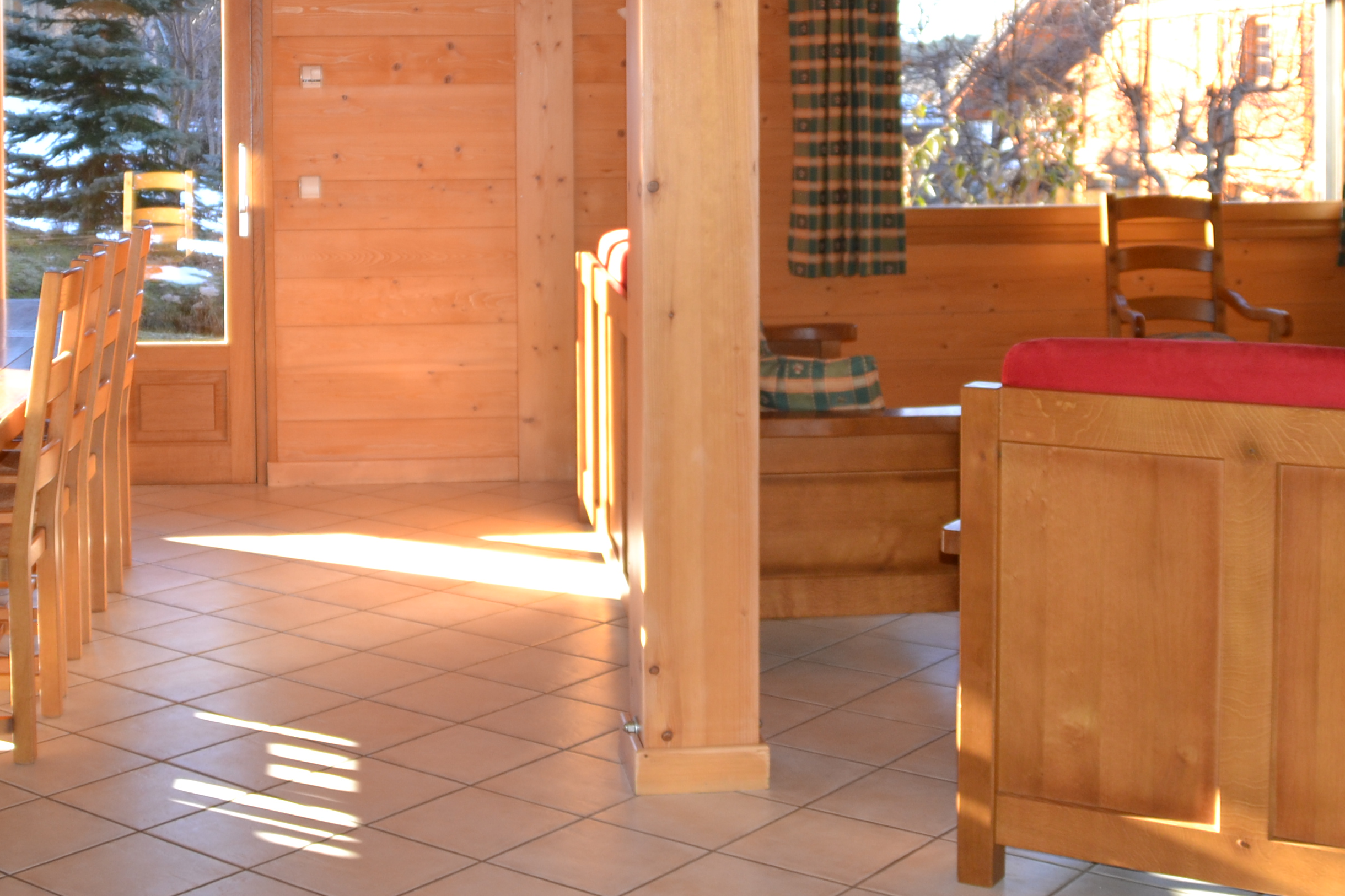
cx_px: 597
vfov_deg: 25.8
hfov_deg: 38.8
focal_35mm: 51
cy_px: 125
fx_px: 1905
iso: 280
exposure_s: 1/125
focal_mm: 18
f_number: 4
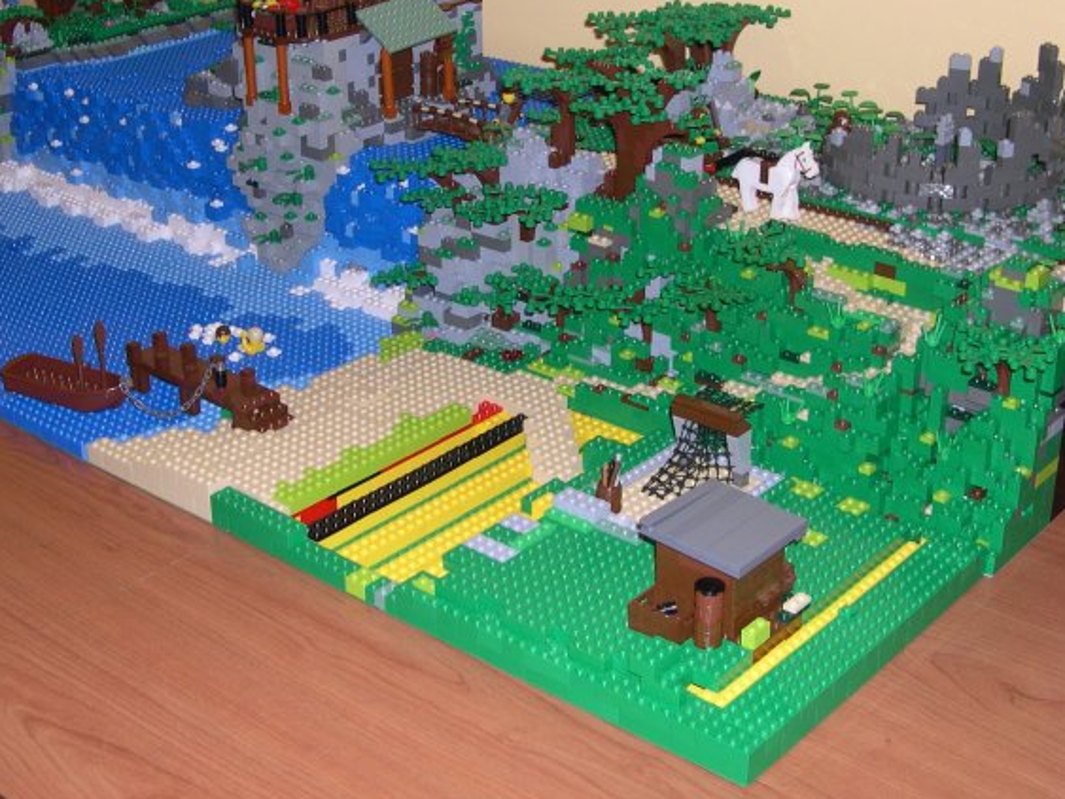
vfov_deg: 26.9
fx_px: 1661
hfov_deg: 35.5
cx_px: 482
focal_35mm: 54
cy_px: 282
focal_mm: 8
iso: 100
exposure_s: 1/60
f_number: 2.8
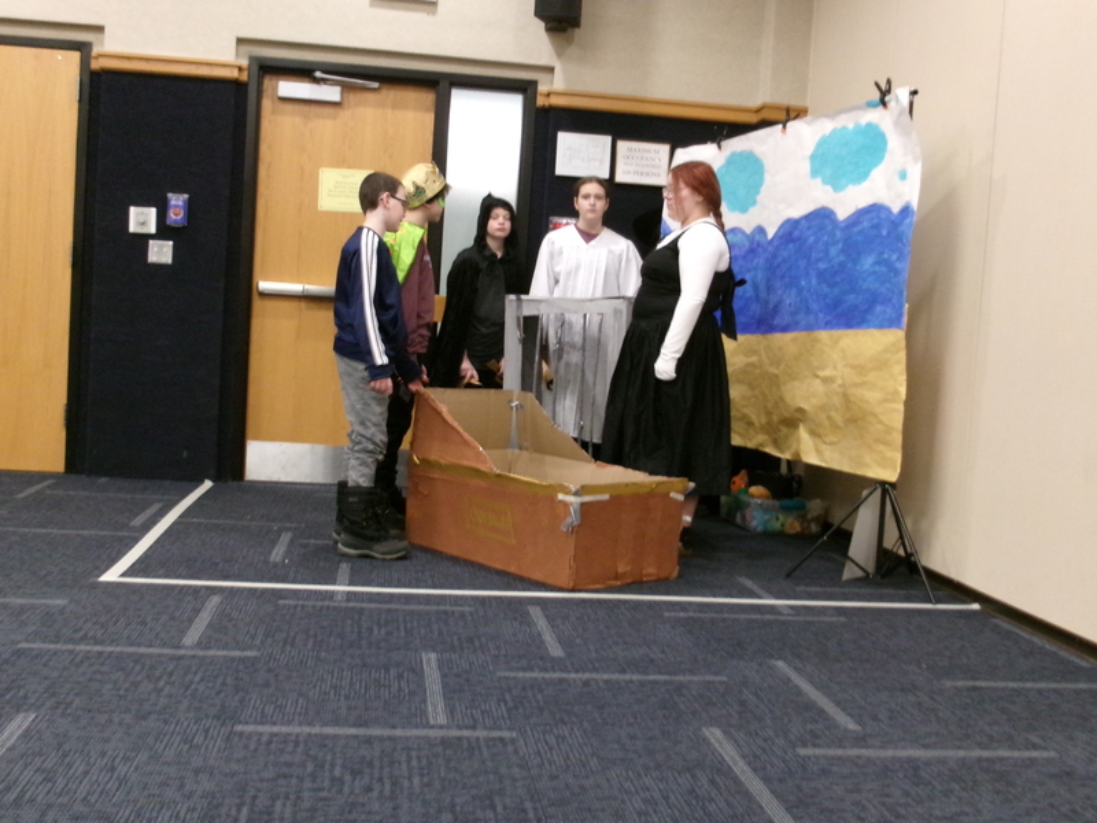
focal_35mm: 43
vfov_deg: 33.6
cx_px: 548
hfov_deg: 43.9
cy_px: 412
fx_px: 1363
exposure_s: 1/17
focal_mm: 7.8
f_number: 4.7
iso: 678
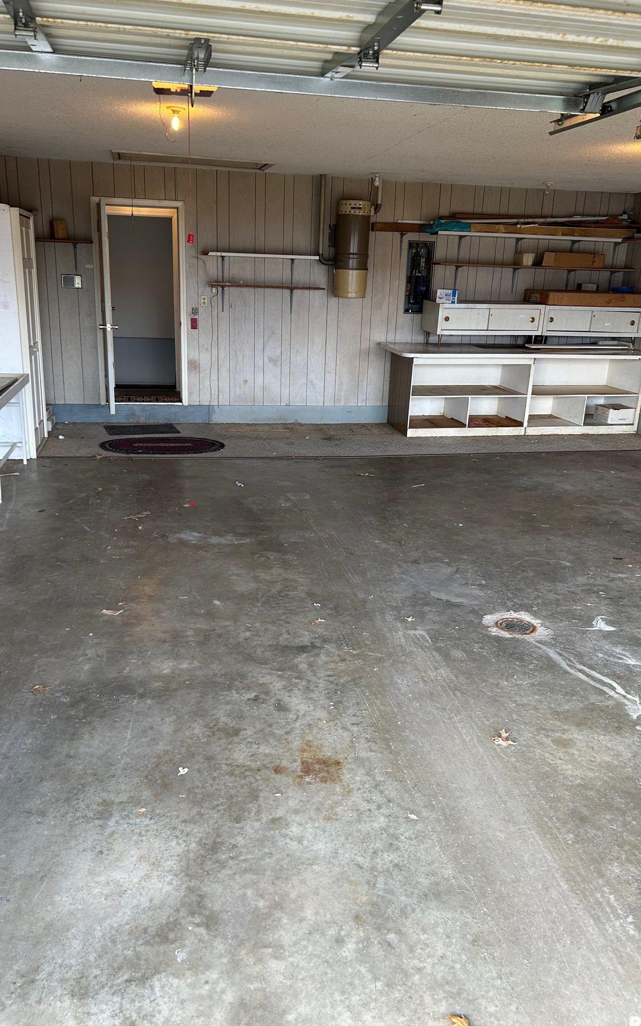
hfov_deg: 44.5
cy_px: 518
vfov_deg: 66.5
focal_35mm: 28
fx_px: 783
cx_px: 308
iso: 50
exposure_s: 1/120
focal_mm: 5.7
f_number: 1.5
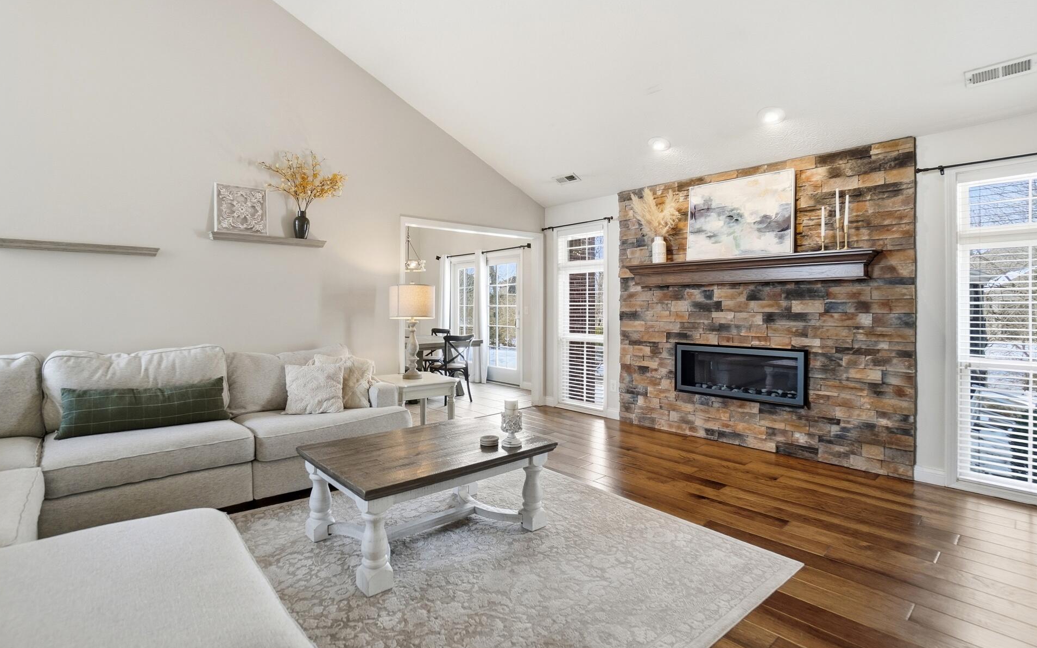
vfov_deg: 71.3
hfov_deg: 97.8
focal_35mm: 16
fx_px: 452
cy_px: 323
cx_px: 500
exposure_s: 1/640
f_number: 4
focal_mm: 10
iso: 100
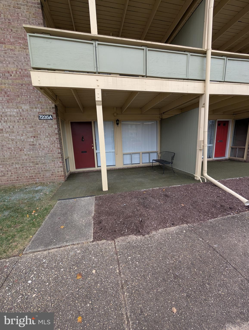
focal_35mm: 12
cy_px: 165
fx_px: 115
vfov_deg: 110.5
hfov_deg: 94.6
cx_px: 124
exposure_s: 1/434
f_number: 1.7
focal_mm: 2.02
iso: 56
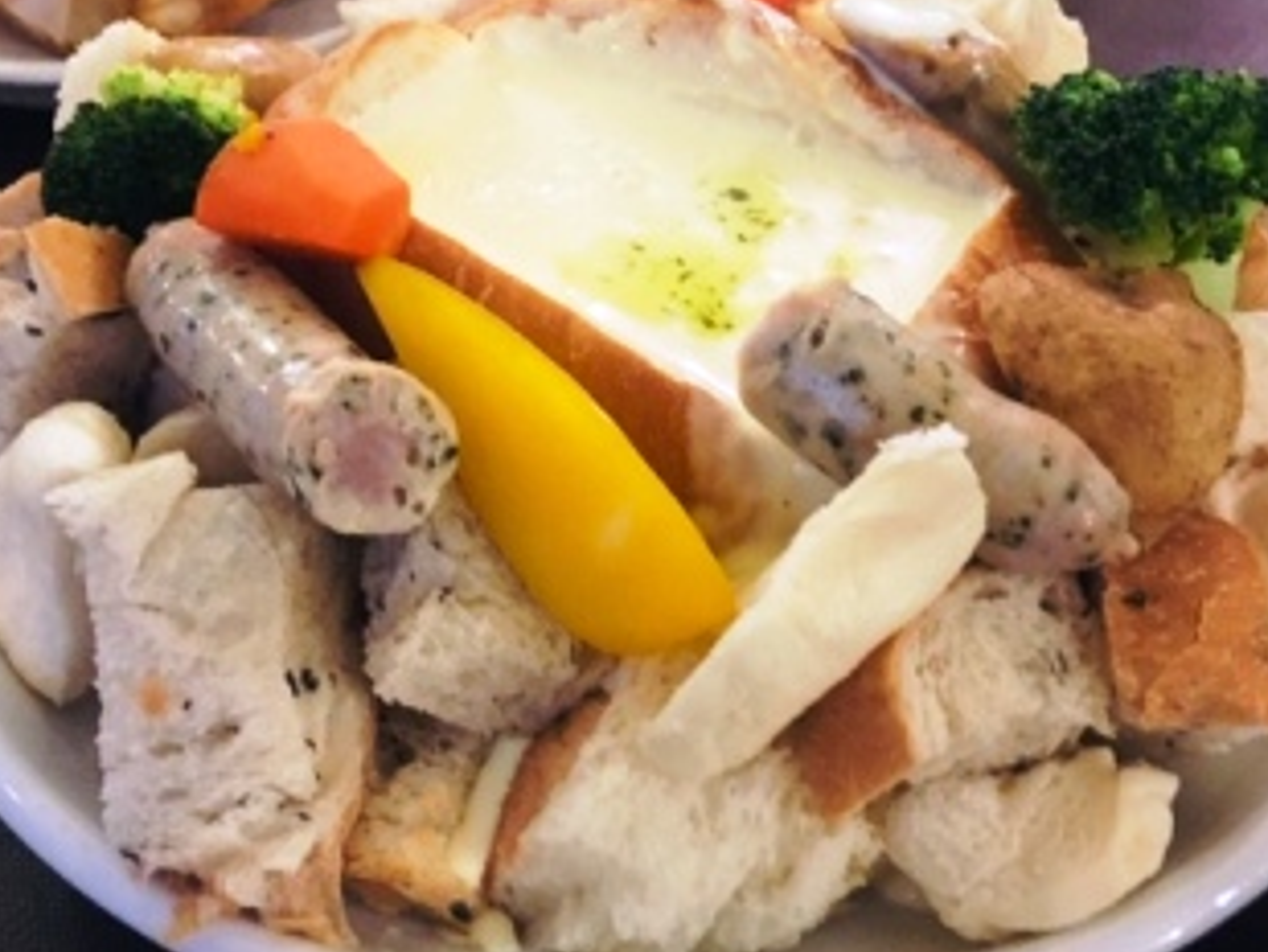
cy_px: 447
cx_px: 628
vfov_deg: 34.4
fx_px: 1539
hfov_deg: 44.8
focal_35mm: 42
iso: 400
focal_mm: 4.15
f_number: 2.2
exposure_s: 1/15
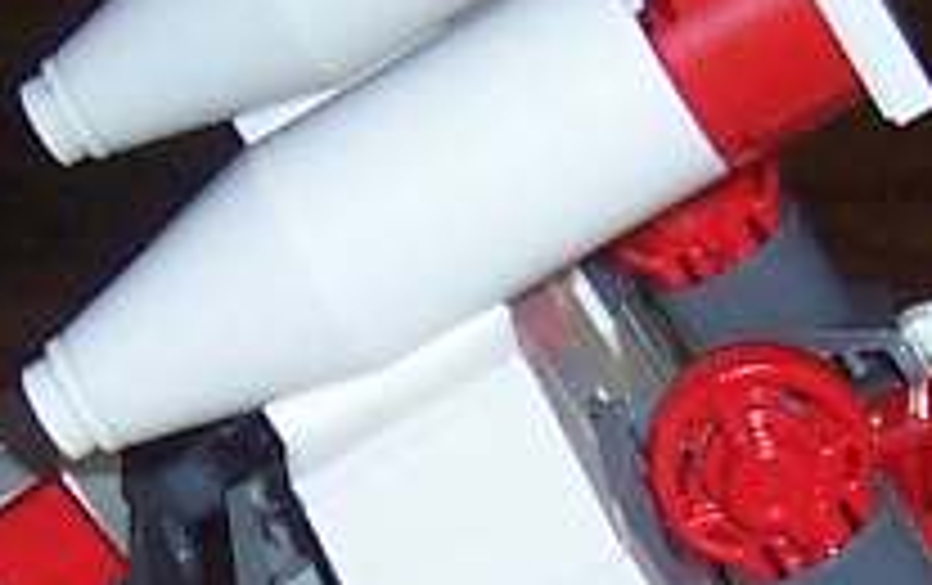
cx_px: 671
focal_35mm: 221
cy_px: 1076
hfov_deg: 9.5
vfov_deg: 5.8
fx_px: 5621
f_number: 2.8
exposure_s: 1/60
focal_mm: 5.6
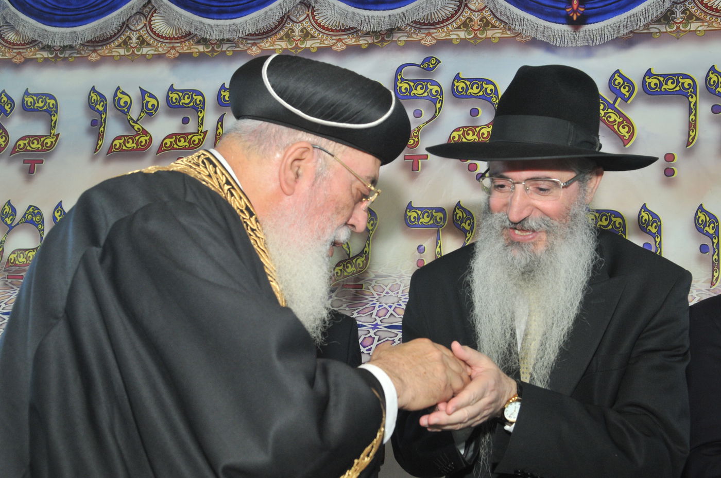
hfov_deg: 46.5
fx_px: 840
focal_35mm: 42
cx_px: 360
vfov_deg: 31.8
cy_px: 239
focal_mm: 28
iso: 640
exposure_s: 1/100
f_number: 6.3
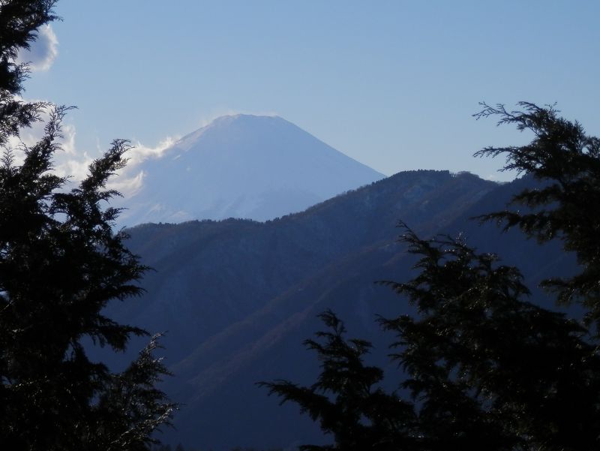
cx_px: 300
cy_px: 226
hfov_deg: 17.0
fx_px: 2012
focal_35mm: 116
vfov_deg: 12.8
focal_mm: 20.9
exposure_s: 1/200
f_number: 14.6
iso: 100
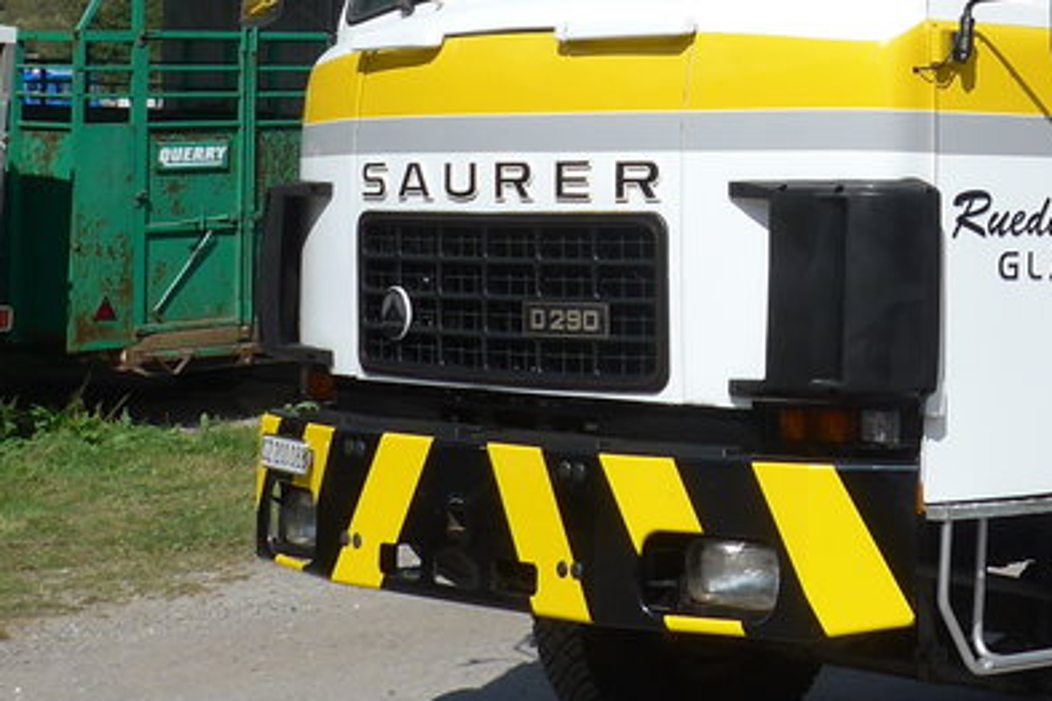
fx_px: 2688
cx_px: 1044
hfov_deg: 21.4
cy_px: -37
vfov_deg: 14.6
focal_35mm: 92
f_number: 3.2
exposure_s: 1/2000
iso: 80
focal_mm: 6
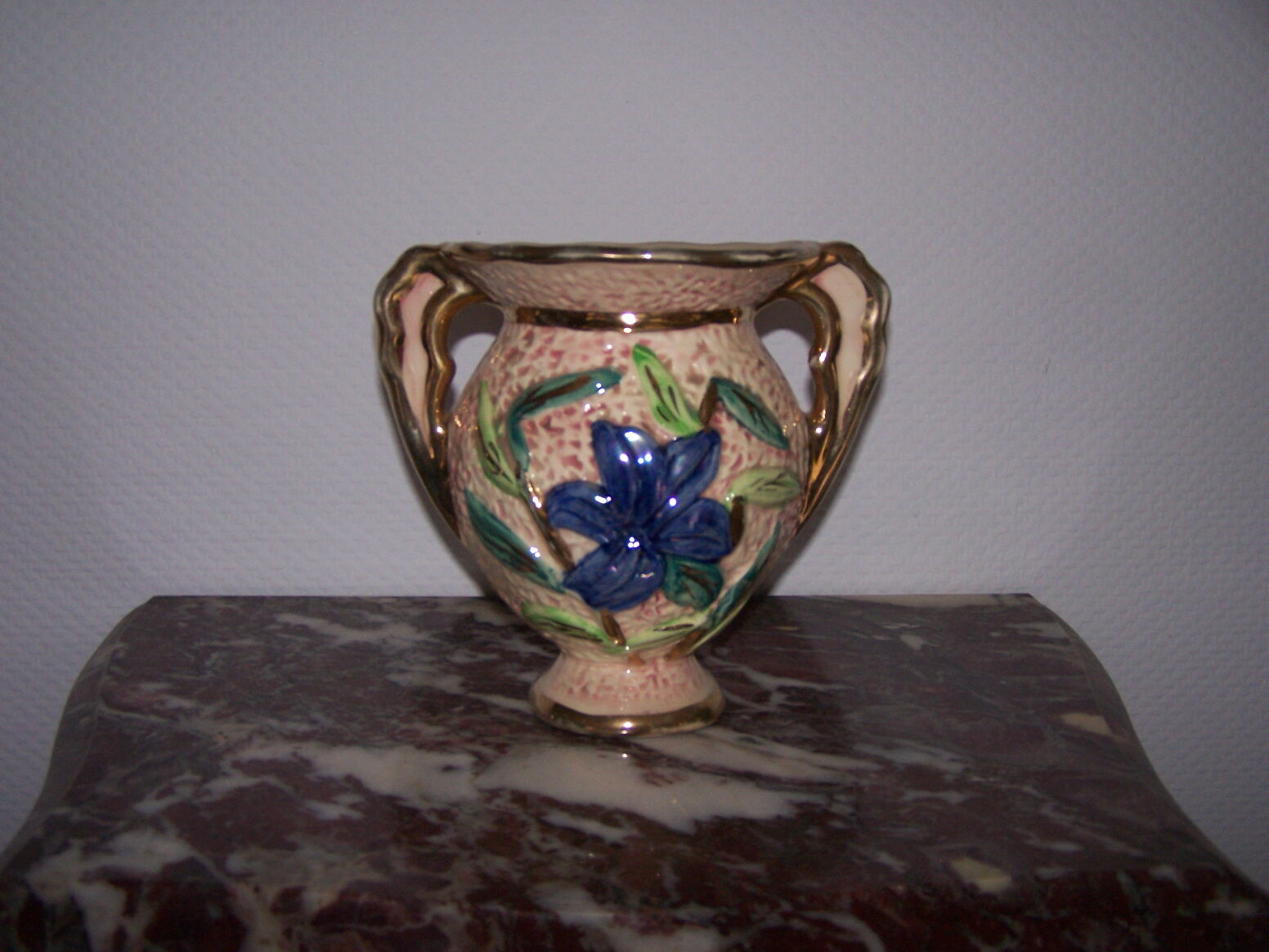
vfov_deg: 37.7
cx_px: 634
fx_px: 1393
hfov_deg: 49.0
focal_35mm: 38
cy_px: 476
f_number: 2.8
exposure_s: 1/60
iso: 140
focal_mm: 6.3
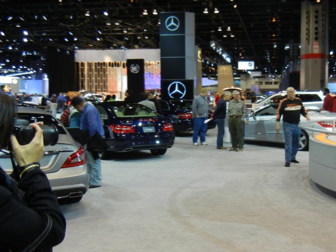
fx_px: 456
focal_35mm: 47
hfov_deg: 40.3
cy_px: 127
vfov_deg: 30.9
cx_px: 203
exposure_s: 1/60
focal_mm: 6.2
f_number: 3.6
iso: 198
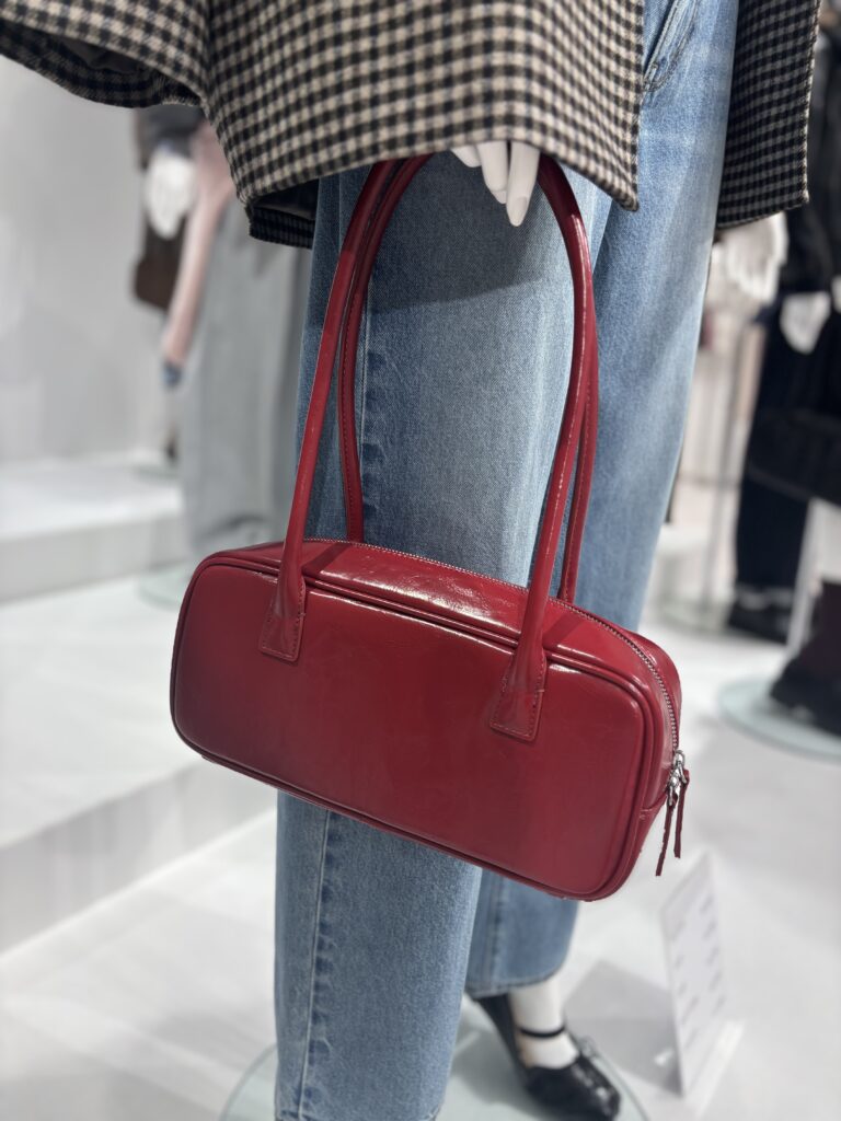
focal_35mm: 26
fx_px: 842
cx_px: 420
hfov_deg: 53.1
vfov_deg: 67.3
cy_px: 560
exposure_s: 1/113
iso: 32
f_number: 1.6
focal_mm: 5.96
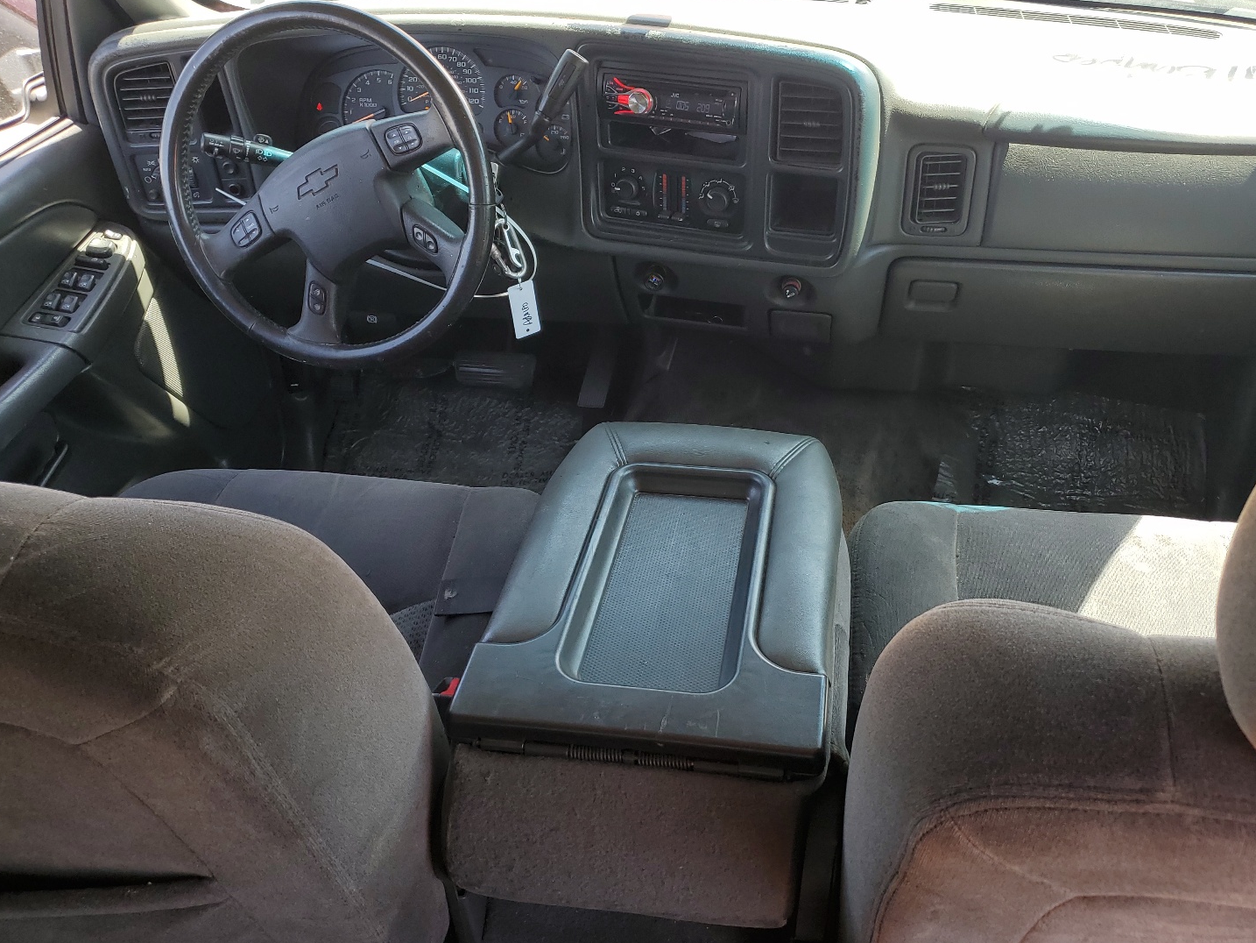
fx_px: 1052
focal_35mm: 29
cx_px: 688
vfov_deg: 48.2
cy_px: 500
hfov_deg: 61.5
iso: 50
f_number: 1.5
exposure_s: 1/185
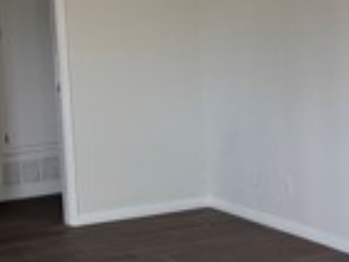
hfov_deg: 17.9
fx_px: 1109
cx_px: 194
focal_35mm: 110
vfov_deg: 13.5
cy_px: 145
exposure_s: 1/120
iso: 64
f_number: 1.78
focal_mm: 6.76
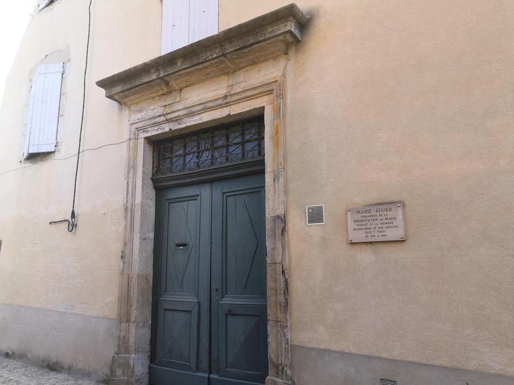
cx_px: 257
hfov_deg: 65.3
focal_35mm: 27
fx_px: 401
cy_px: 192
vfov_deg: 51.4
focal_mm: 3.95
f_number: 1.8
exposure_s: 1/159
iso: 50
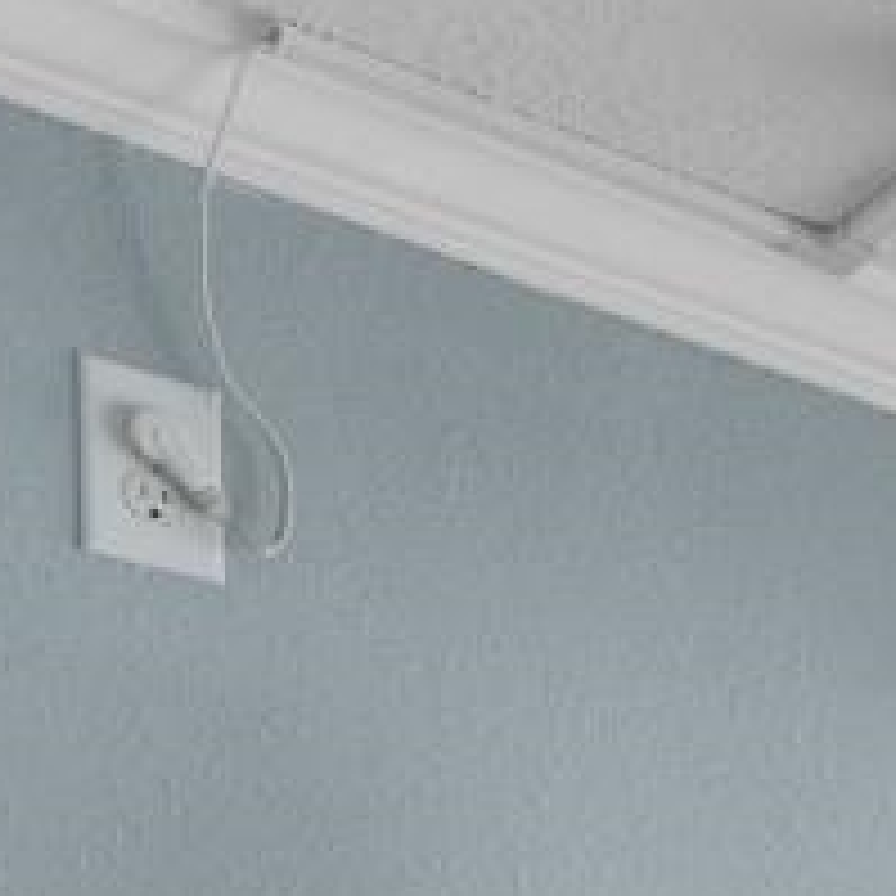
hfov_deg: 13.1
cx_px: 2071
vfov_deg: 13.9
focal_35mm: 104
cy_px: 1842
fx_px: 3046
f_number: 4.5
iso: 100
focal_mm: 10
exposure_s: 1/40
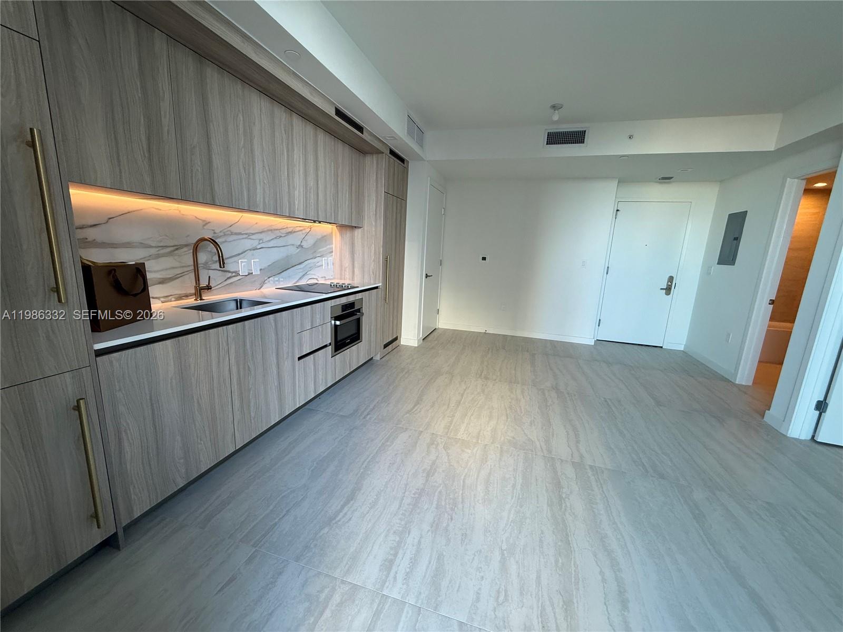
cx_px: 422
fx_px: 341
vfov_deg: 85.7
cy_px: 316
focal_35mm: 14
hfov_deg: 102.1
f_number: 2.2
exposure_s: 1/115
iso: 200
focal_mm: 2.22
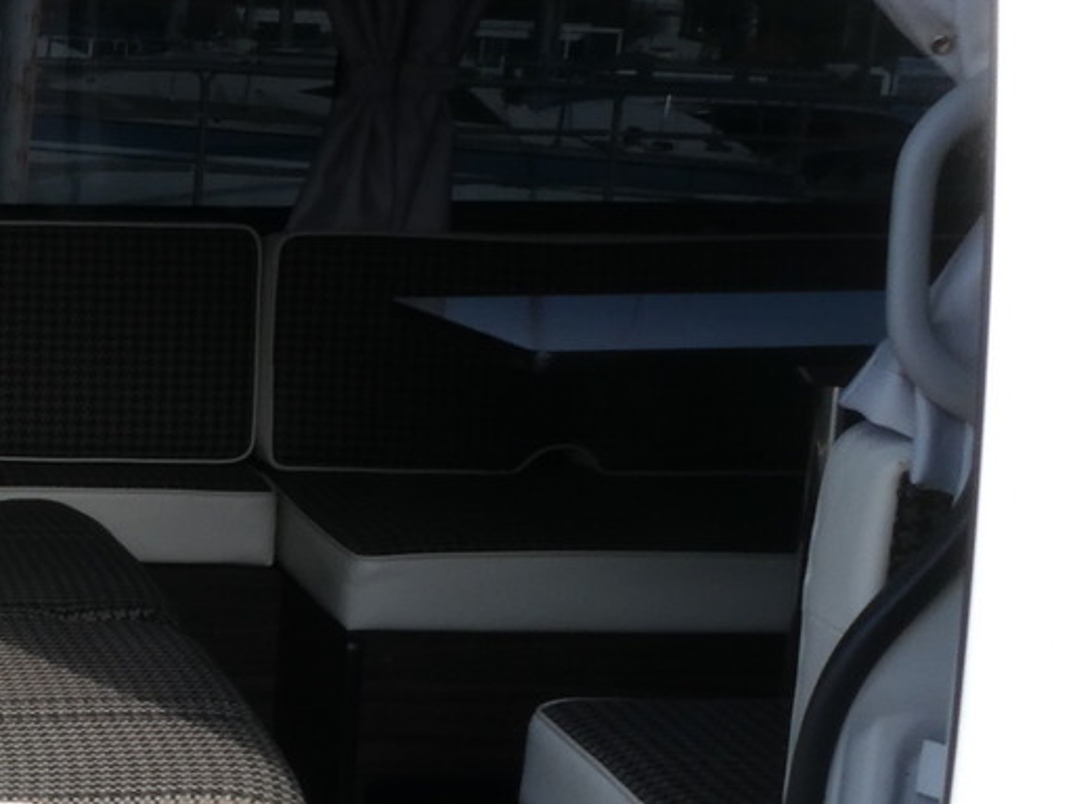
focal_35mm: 75
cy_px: 636
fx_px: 2325
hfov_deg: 23.1
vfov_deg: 19.5
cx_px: -325
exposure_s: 1/60
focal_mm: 4.3
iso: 100
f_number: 8
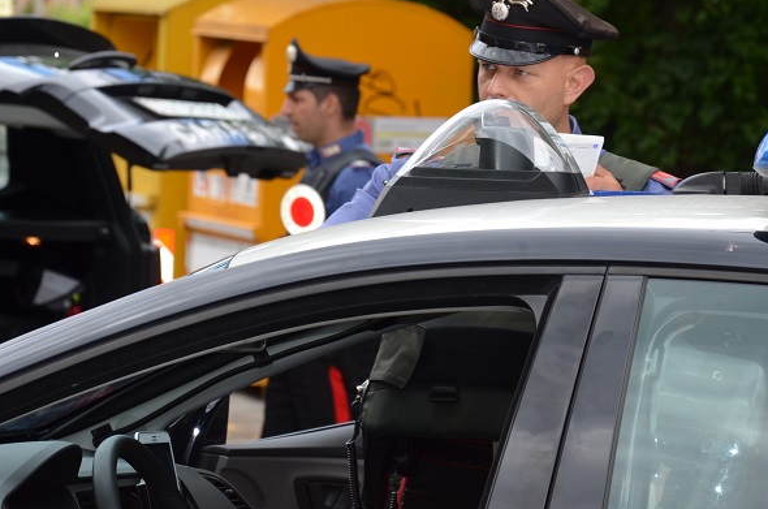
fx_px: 5148
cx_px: 327
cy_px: 256
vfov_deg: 5.7
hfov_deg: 8.5
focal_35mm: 242
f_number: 5.6
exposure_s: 1/200
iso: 200
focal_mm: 105
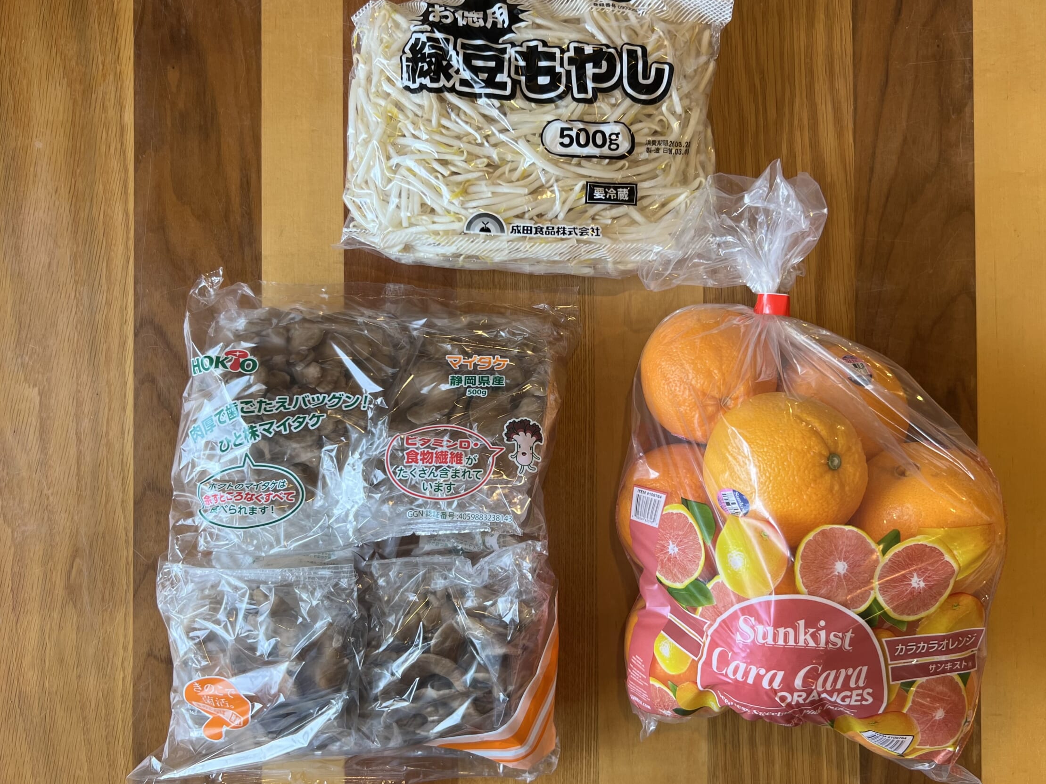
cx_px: 551
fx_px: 906
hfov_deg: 59.9
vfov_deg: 46.8
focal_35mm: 30
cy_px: 368
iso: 64
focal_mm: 5.7
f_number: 1.5
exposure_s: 1/114
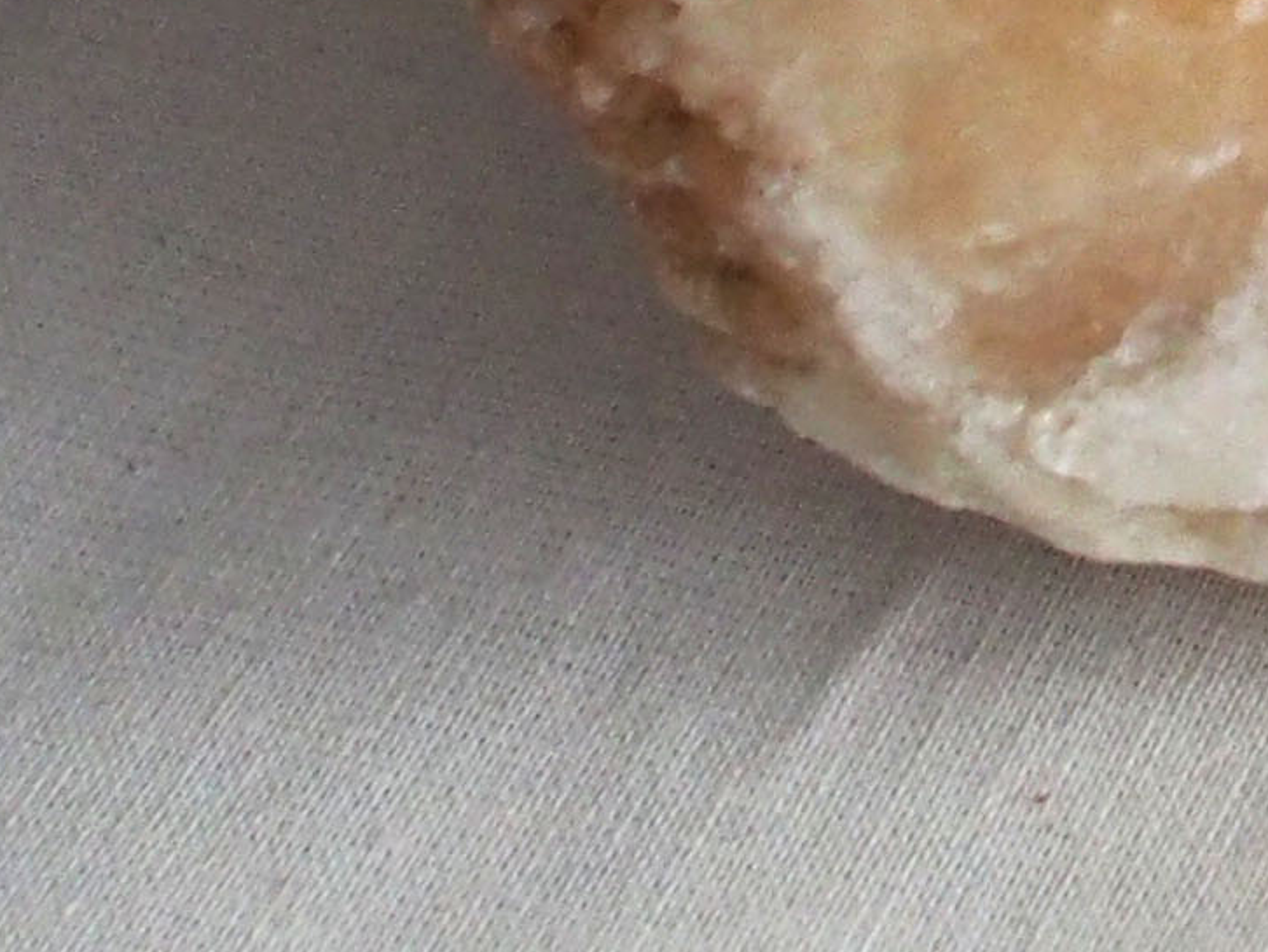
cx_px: 2422
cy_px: -1731
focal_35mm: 165
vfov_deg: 8.0
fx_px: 6046
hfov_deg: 11.0
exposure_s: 1/60
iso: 800
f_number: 3.7
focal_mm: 13
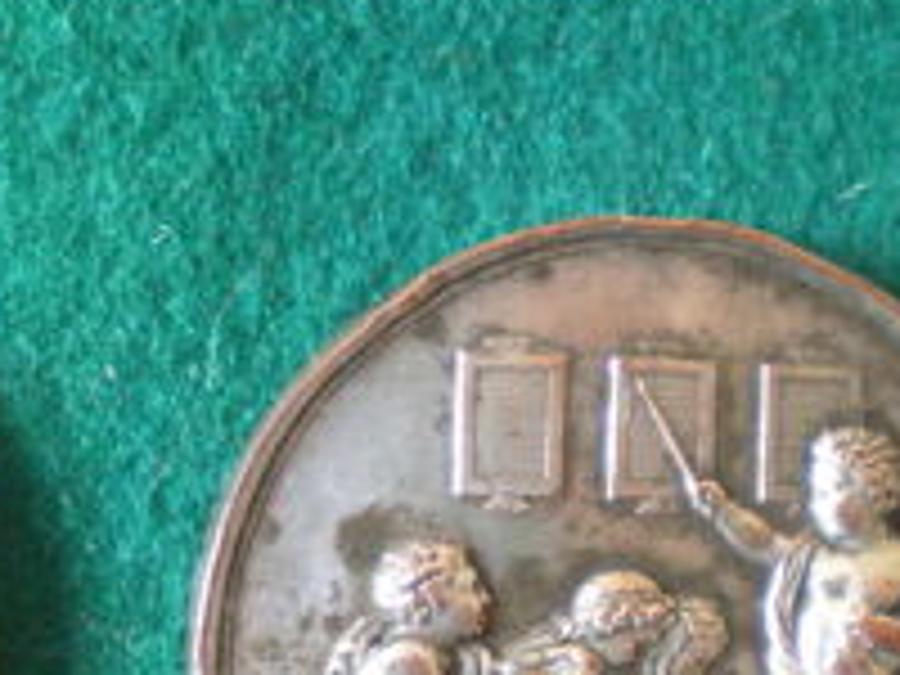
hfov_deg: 21.1
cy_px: 670
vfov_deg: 15.9
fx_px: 2366
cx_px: 81
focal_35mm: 91
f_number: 3.1
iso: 400
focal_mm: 6.3
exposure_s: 1/6
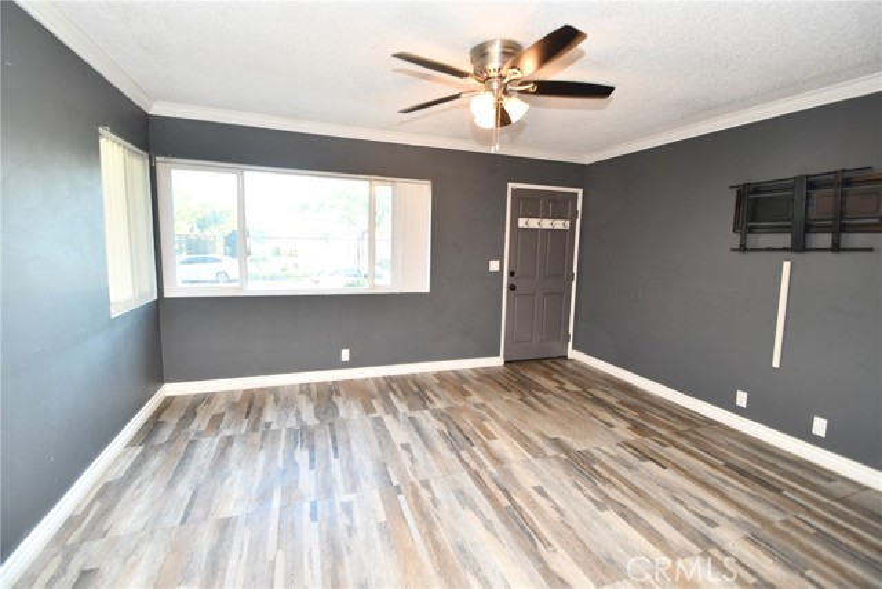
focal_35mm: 15
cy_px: 294
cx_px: 441
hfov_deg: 100.4
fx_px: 368
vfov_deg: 77.4
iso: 500
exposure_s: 1/60
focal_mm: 10
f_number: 4
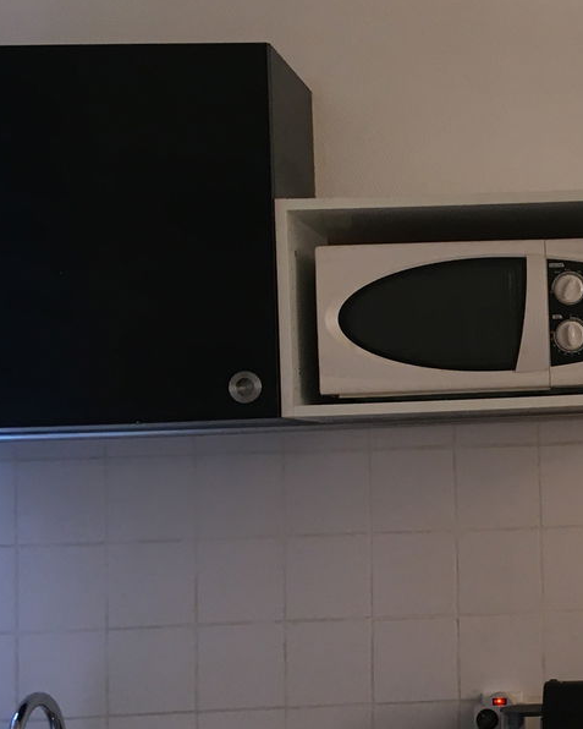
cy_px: 388
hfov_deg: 18.9
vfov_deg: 25.1
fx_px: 1639
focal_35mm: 76
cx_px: 735
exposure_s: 1/33
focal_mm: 4.15
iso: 80
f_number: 2.2
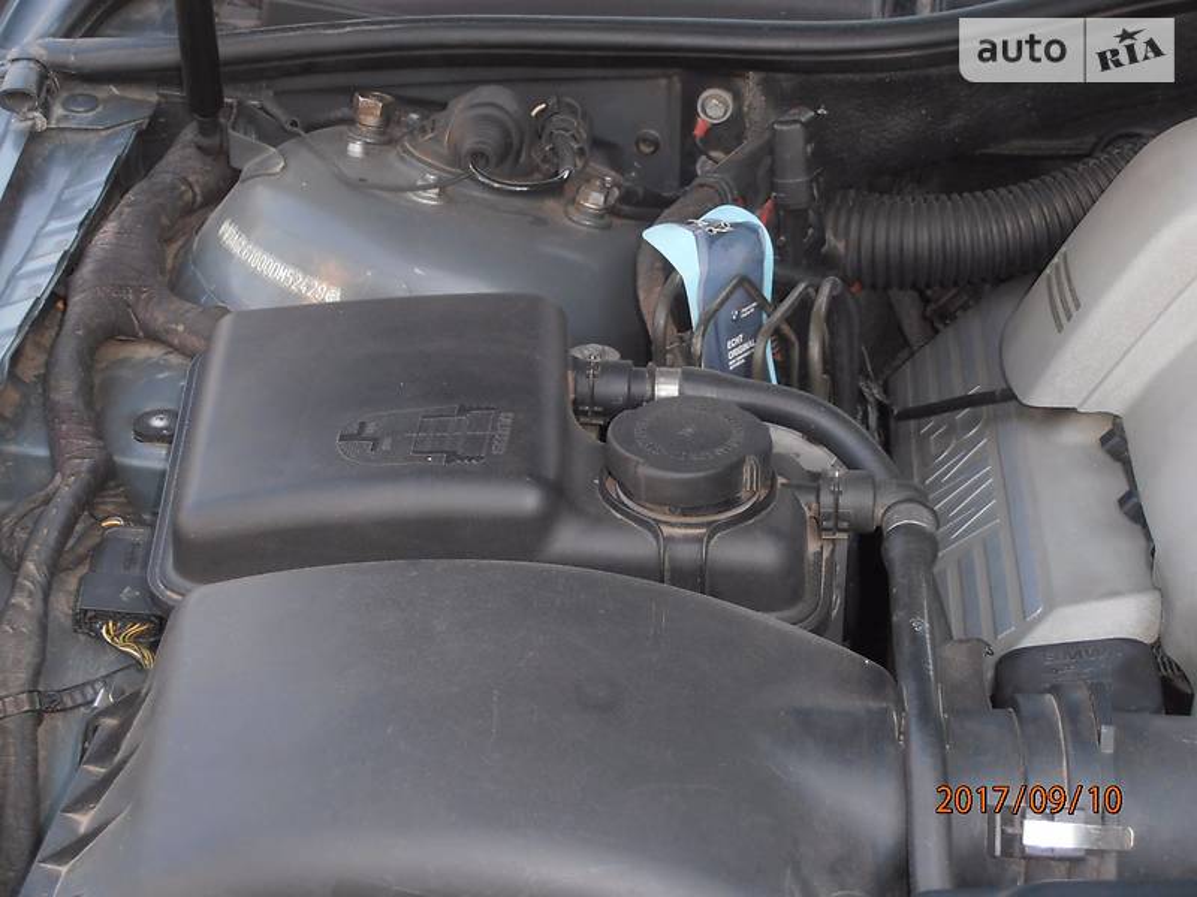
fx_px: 3043
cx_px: 598
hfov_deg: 22.3
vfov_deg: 16.8
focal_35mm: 88
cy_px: 448
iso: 125
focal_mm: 15.5
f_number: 5.1
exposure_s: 1/60
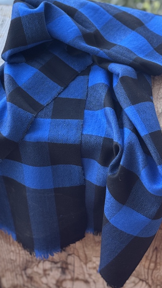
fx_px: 550
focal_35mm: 72
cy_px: 108
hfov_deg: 16.7
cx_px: 46
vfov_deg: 29.2
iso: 80
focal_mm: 6.76
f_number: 1.78
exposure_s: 1/147
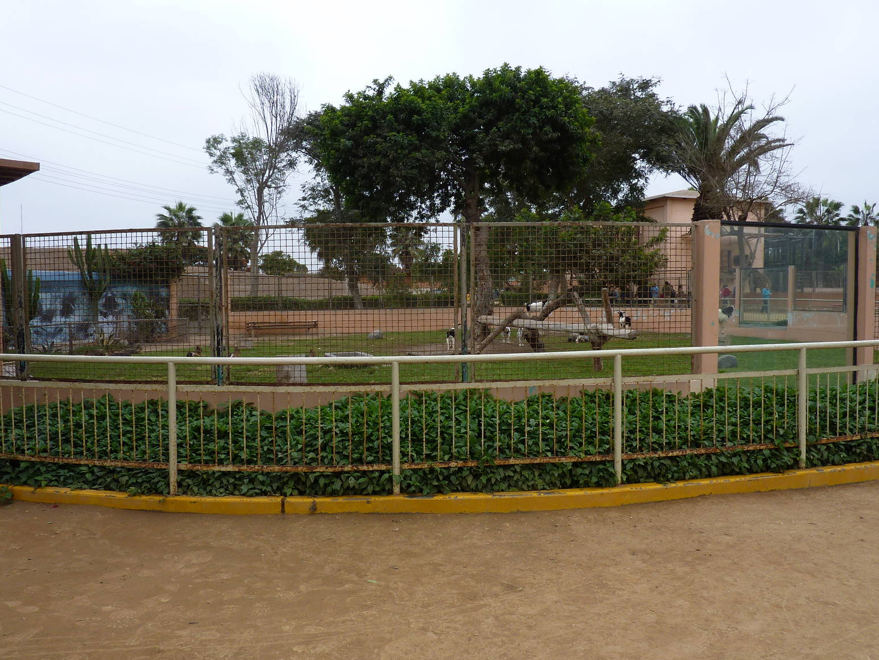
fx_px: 660
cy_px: 325
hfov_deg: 67.3
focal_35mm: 26
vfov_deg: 53.1
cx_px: 446
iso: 80
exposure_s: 1/250
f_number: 4
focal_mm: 4.1
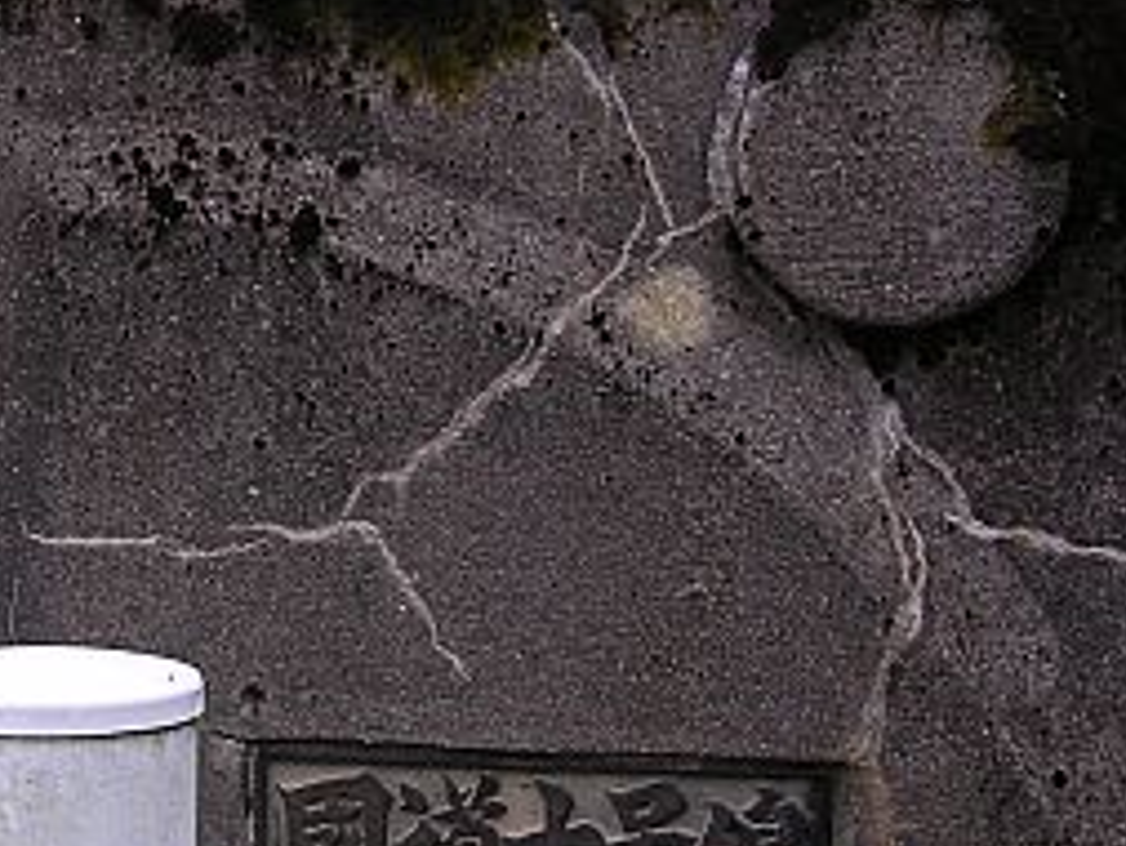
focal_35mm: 72
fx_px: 2343
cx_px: 205
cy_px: 499
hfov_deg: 26.5
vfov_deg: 20.4
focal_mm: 5.8
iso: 100
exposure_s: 1/50.9
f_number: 2.8
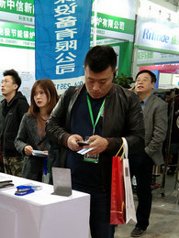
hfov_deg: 22.9
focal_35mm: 62
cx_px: 9
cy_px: 185
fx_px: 427
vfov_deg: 30.5
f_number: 2.2
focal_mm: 3.69
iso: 200
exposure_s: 1/50
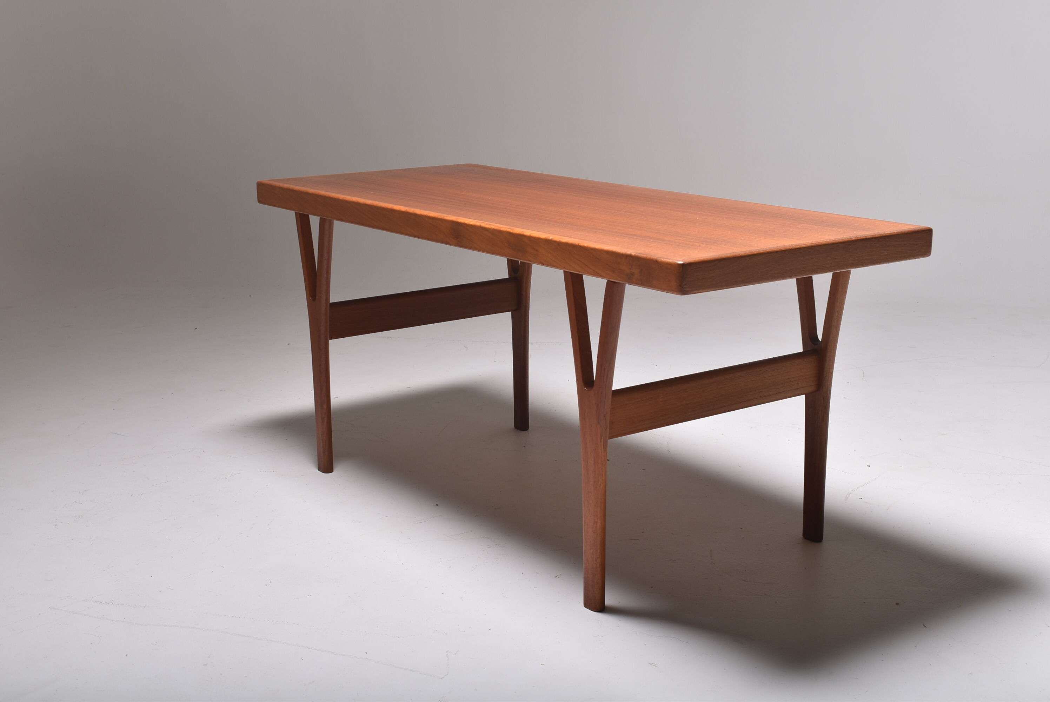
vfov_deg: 28.1
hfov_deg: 41.1
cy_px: 351
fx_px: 1401
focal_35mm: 48
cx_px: 525
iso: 100
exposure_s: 1/200
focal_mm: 32
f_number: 11
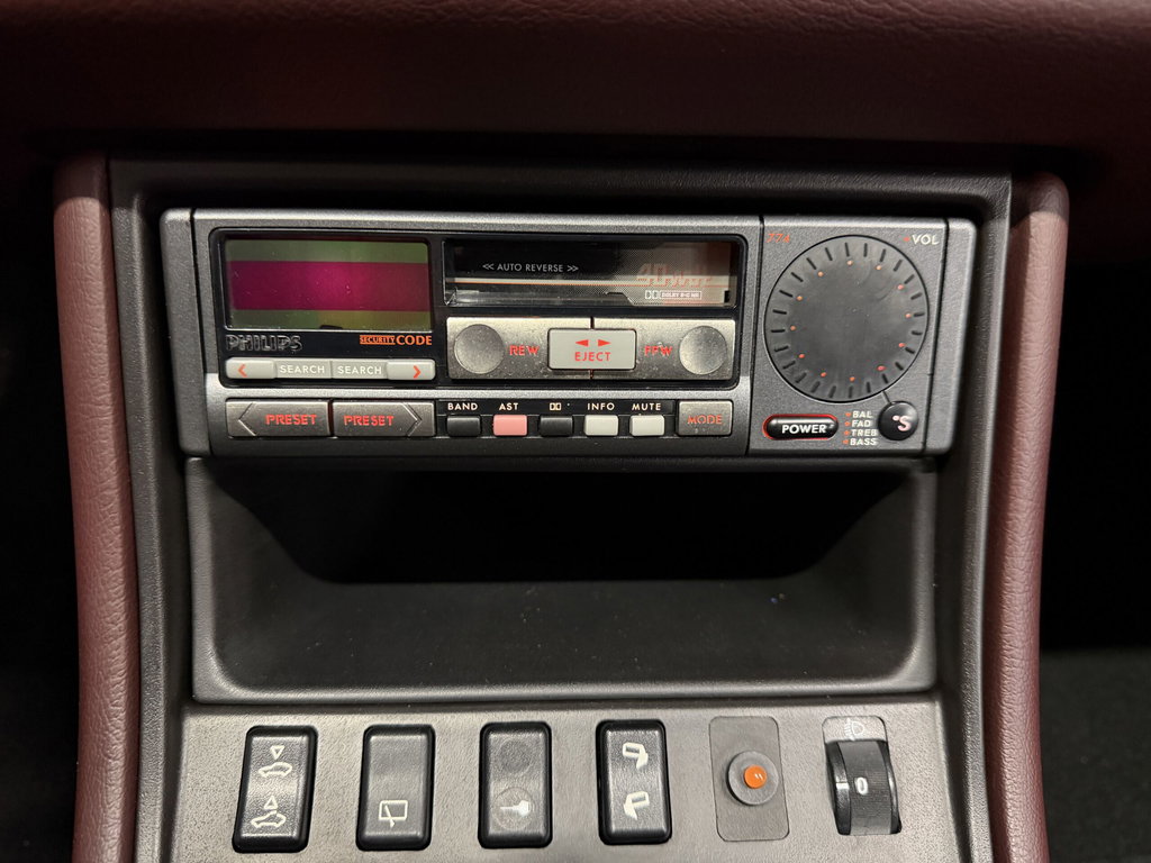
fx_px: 798
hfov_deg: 71.6
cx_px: 576
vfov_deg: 56.8
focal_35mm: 24
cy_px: 432
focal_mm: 6.76
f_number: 1.78
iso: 800
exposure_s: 1/25
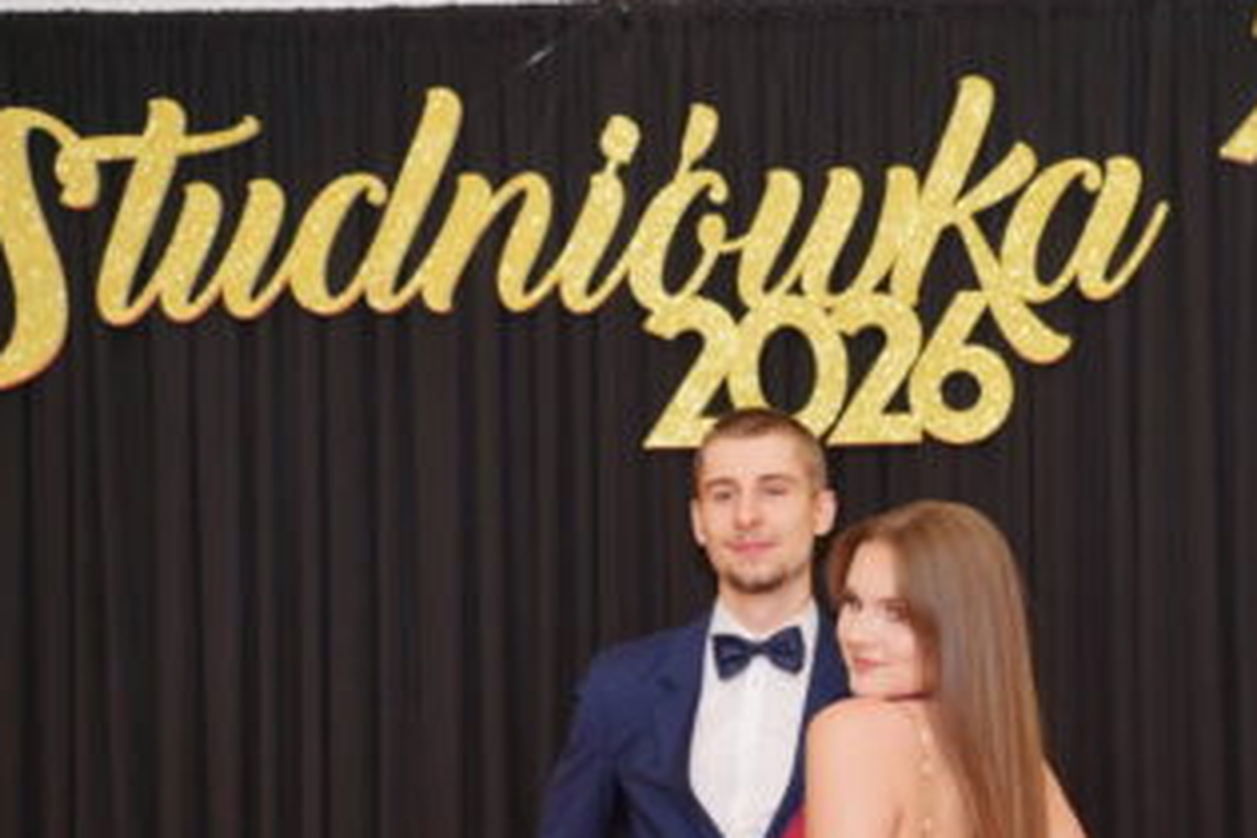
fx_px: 2234
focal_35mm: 64
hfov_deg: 31.3
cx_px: 782
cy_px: 627
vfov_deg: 21.1
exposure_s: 1/250
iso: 400
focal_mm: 42
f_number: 2.8
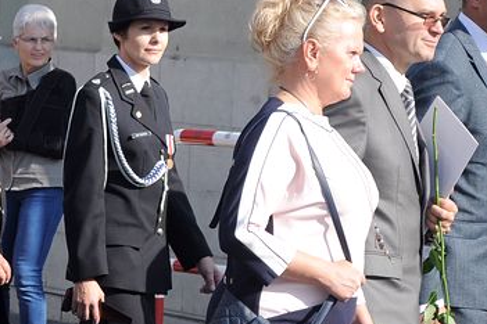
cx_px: -35
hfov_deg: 8.1
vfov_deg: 5.4
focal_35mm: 254
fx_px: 3436
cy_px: 249
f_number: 7.1
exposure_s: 1/800
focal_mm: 70
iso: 400
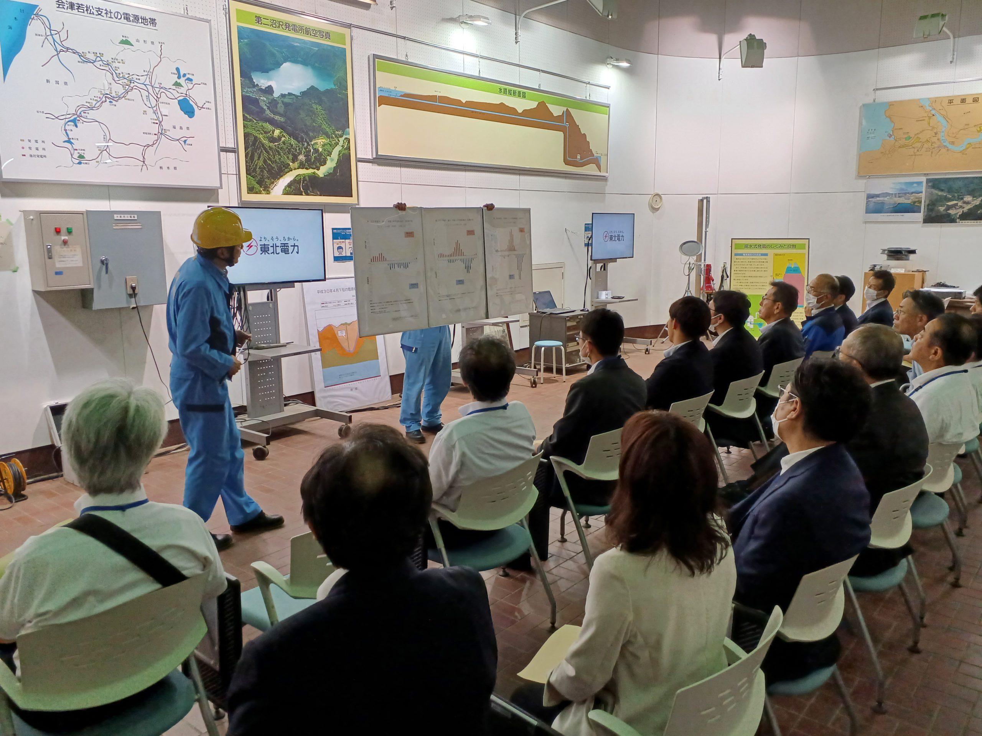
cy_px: 368
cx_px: 491
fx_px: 766
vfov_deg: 51.4
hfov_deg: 65.3
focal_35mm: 27
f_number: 1.9
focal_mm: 3.58
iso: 64
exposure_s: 1/50
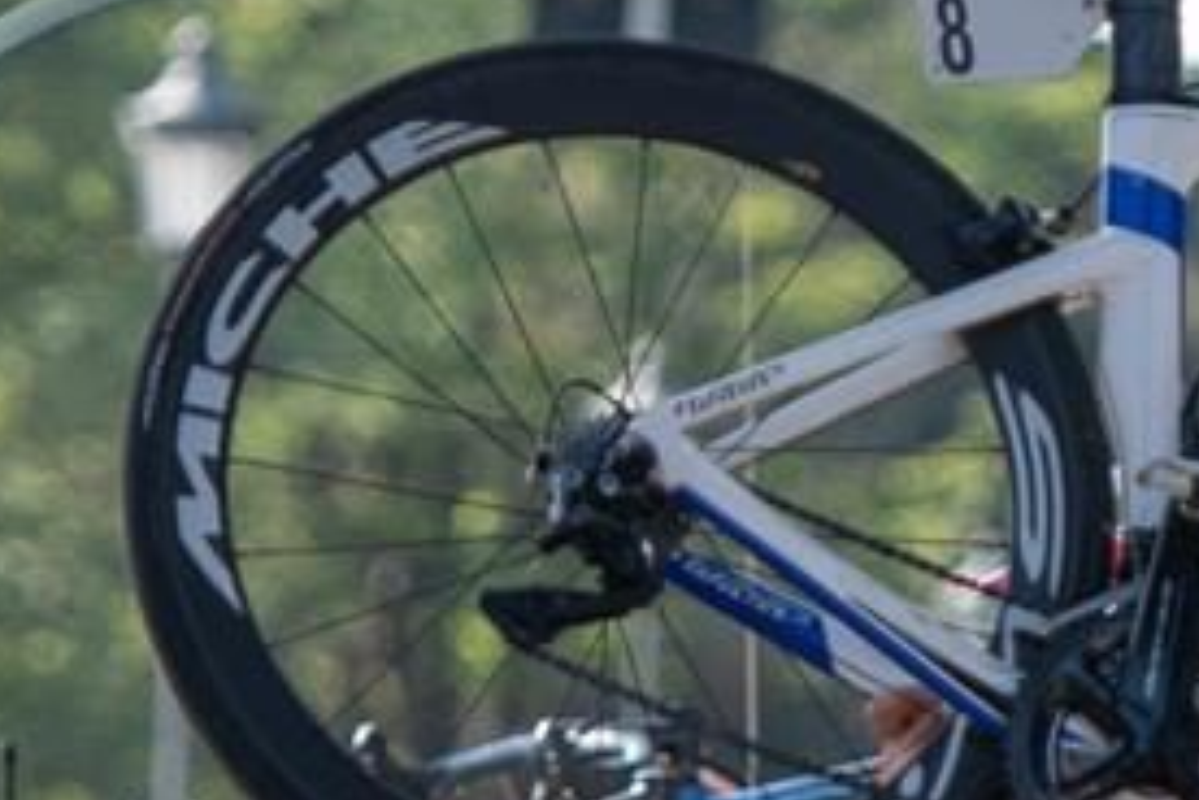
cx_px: 1742
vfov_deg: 1.7
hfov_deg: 2.5
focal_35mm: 815
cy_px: 957
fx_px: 27148
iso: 250
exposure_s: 1/1600
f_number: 2.8
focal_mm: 125
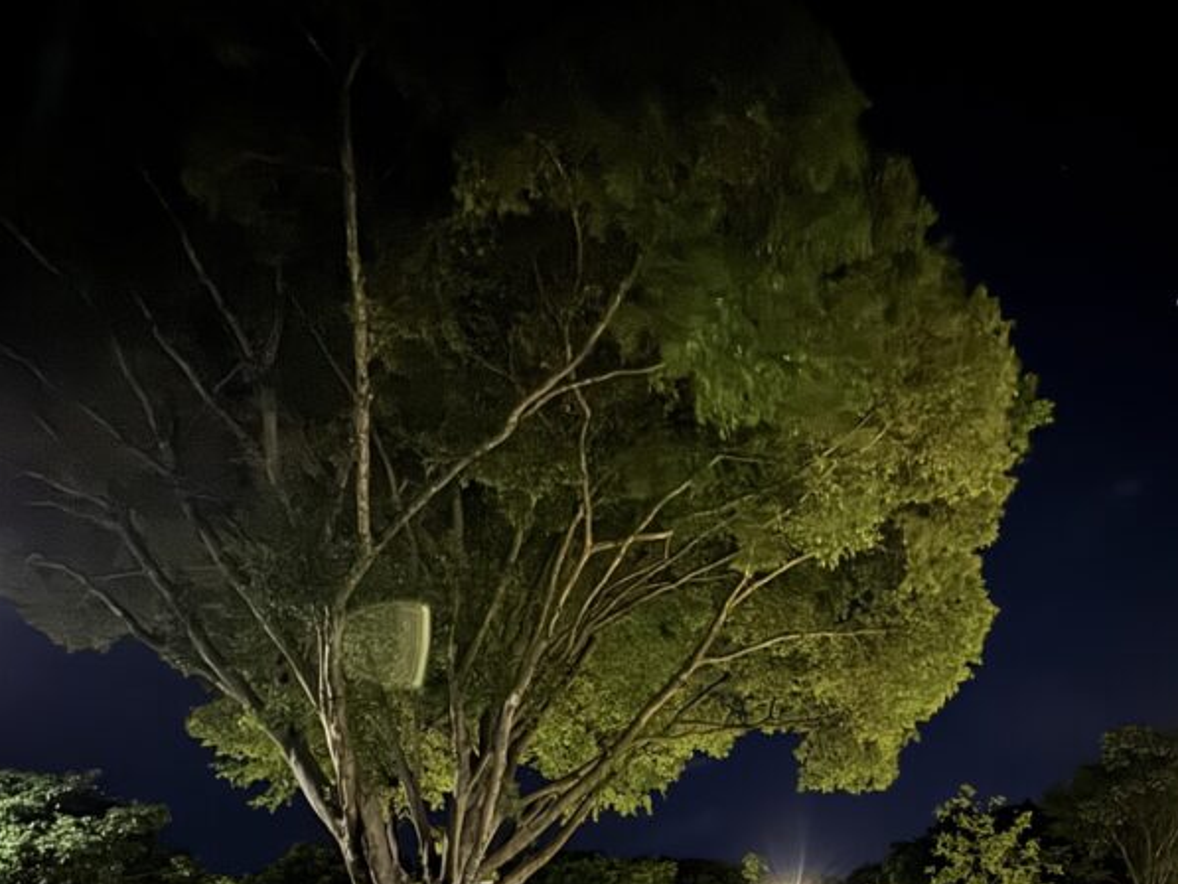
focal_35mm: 24
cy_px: 685
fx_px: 817
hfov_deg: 70.1
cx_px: 758
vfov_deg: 53.7
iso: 1600
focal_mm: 2.22
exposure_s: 1/7
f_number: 2.2
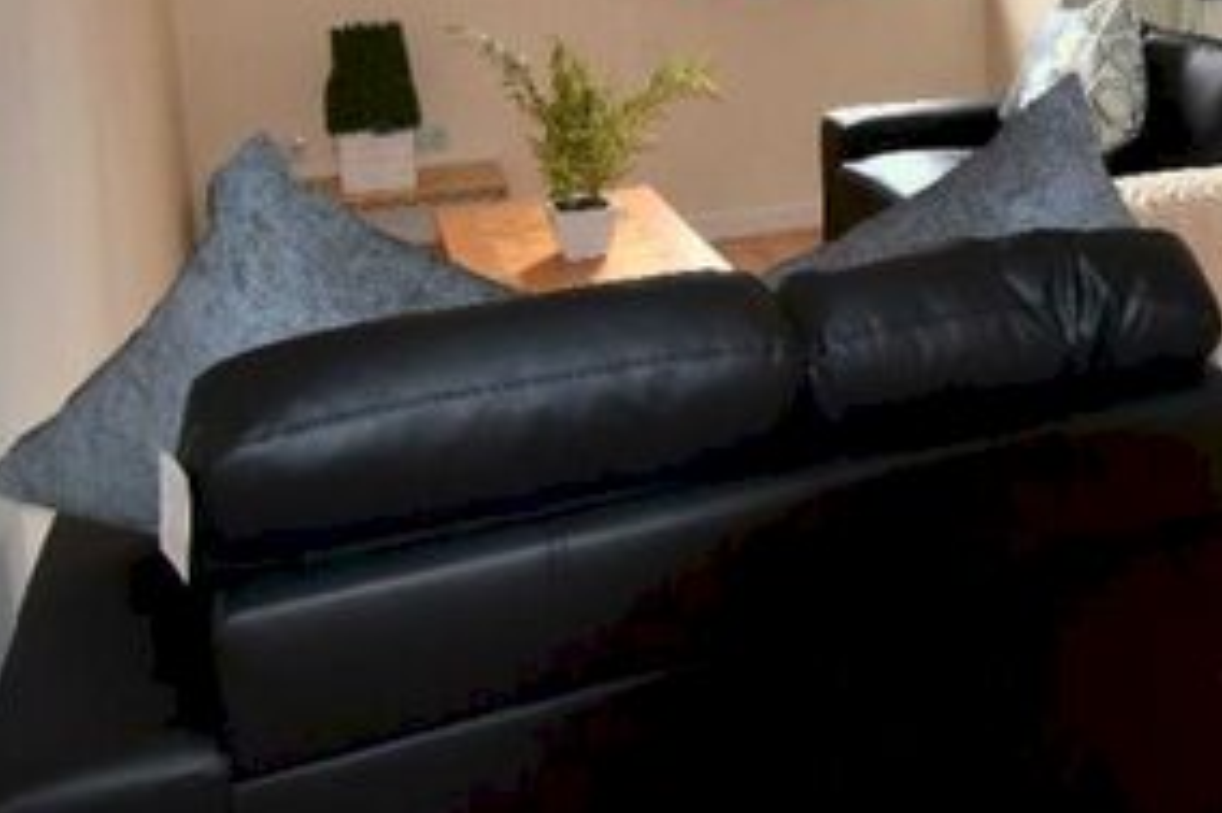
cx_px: 1011
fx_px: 1255
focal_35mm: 37
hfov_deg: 48.4
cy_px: 75
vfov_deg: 33.9
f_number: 11
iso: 720
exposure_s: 1/15
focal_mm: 10
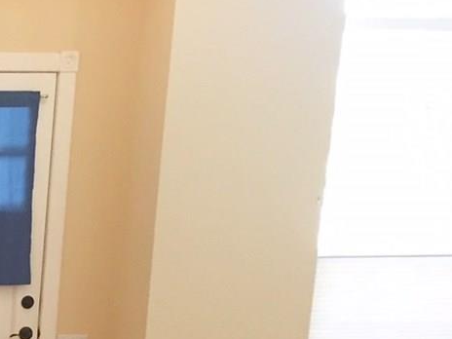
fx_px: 1306
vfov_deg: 14.1
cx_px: -282
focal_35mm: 100
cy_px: 454
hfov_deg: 17.2
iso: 50
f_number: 2.2
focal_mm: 4.15
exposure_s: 1/30
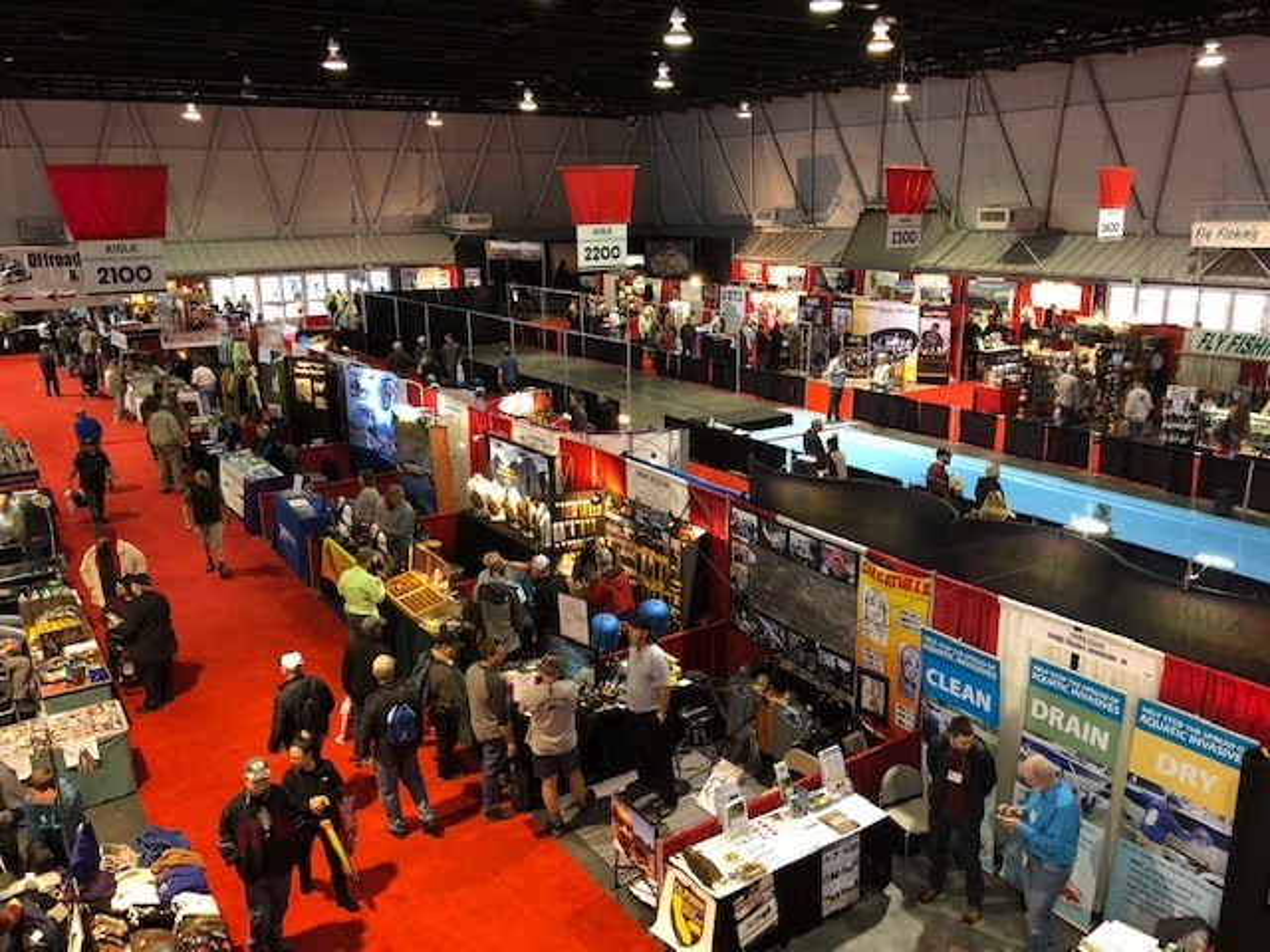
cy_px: 476
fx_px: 1027
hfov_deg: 63.4
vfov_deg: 49.7
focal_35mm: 28
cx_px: 635
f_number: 1.8
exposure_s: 1/15
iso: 64
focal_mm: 4
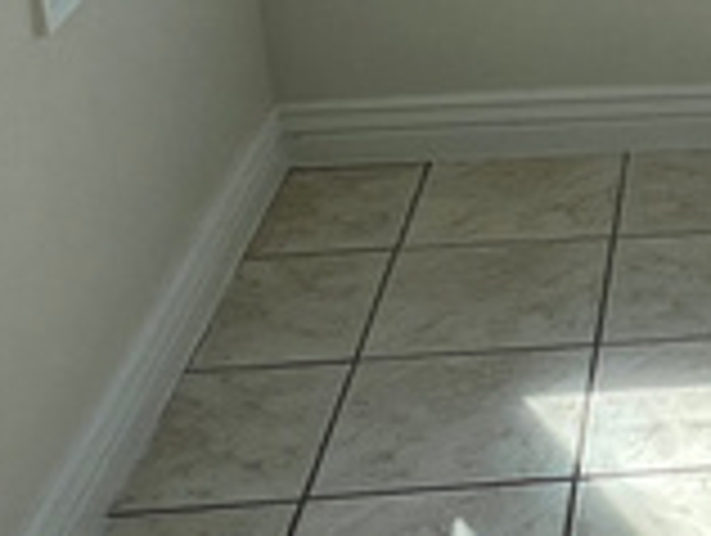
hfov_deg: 18.7
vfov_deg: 17.1
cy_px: -45
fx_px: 1728
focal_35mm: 84
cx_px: 1233
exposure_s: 1/1193
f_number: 1.8
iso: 32
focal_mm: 1.57
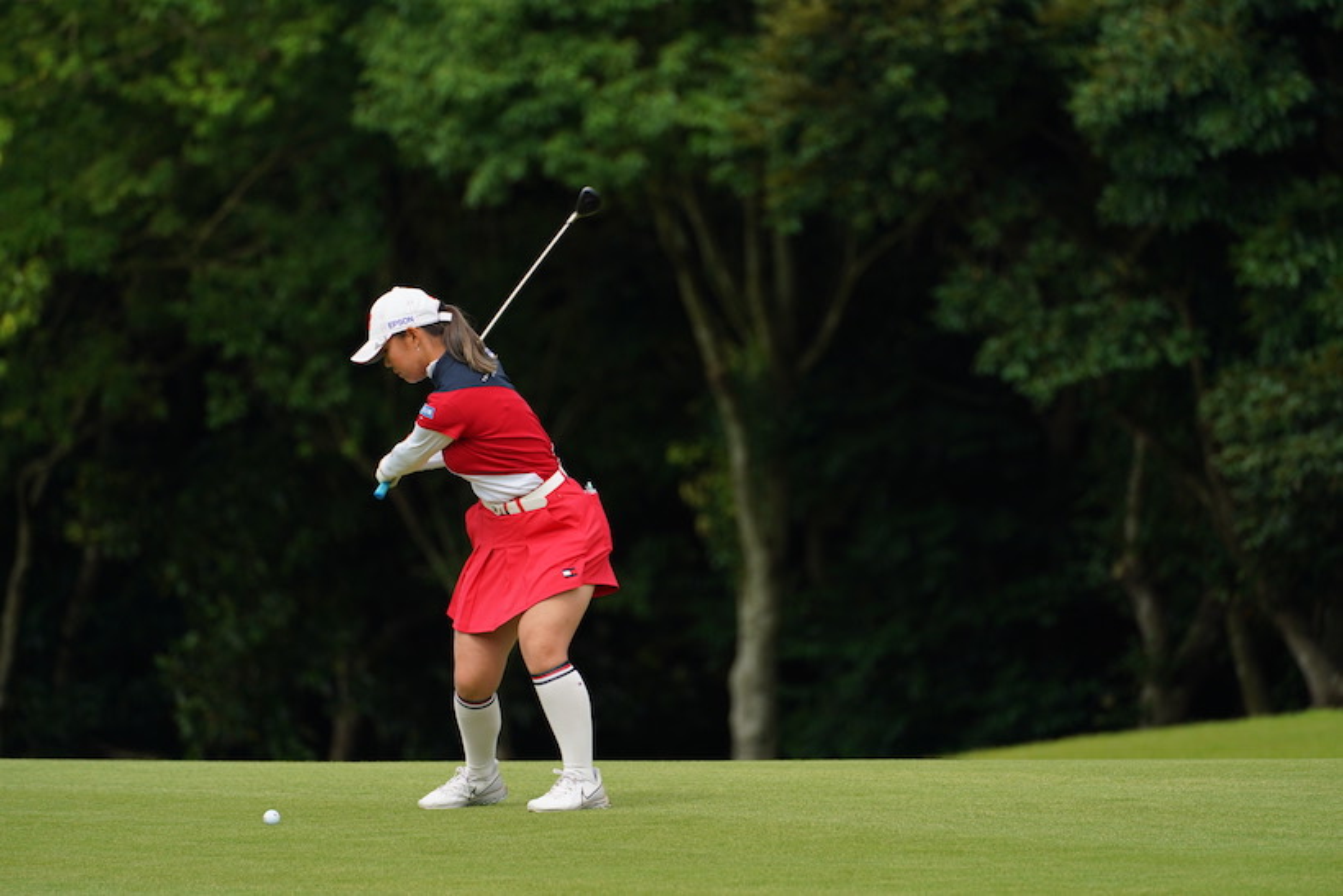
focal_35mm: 400
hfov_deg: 5.2
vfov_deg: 3.4
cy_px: 448
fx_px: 14924
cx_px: 672
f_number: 6.3
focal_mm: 400
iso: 400
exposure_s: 1/1000
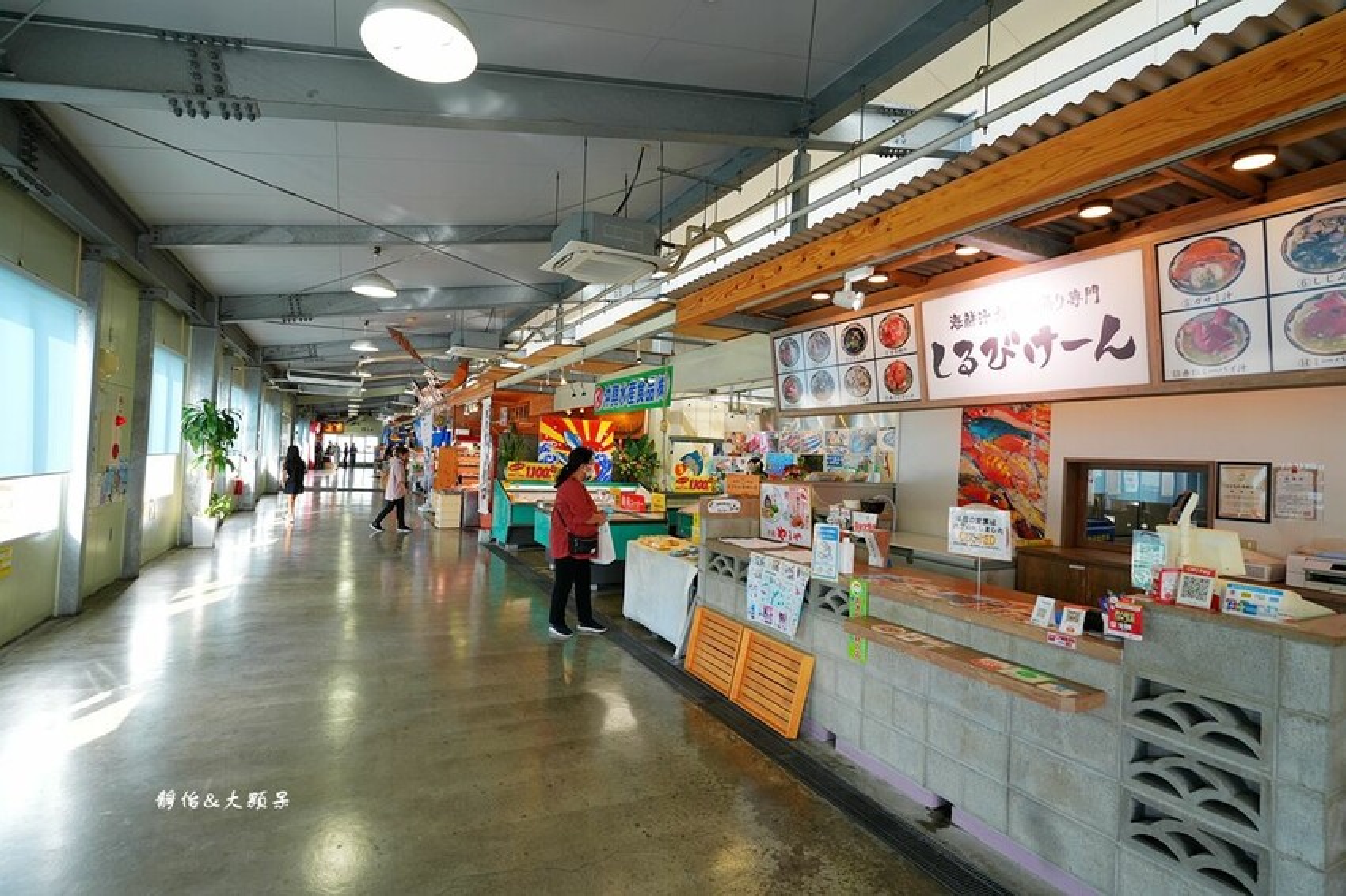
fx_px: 635
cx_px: 673
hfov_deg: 93.3
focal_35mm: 17
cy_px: 448
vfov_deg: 70.4
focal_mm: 17
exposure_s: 1/60
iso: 160
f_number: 4.5
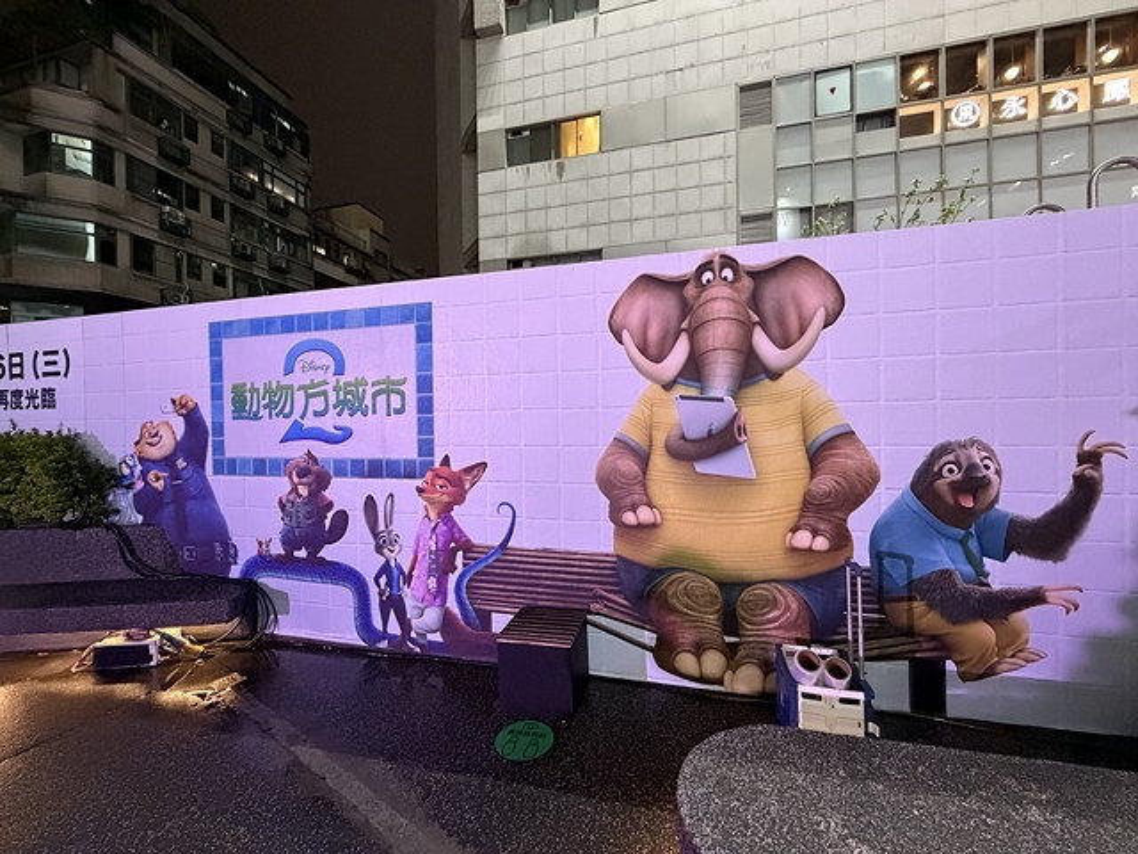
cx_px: 569
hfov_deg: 102.1
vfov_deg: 85.7
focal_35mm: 14
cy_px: 427
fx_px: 460
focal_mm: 2.22
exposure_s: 1/59
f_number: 2.2
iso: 800
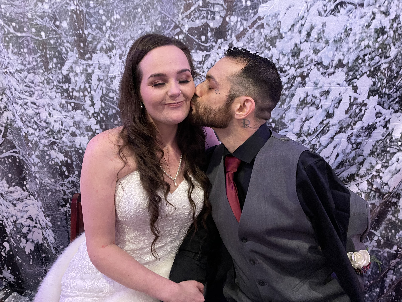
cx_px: 201
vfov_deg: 53.1
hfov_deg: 67.3
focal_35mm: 26
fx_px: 302
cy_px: 151
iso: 500
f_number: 1.6
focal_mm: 5.1
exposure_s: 1/30
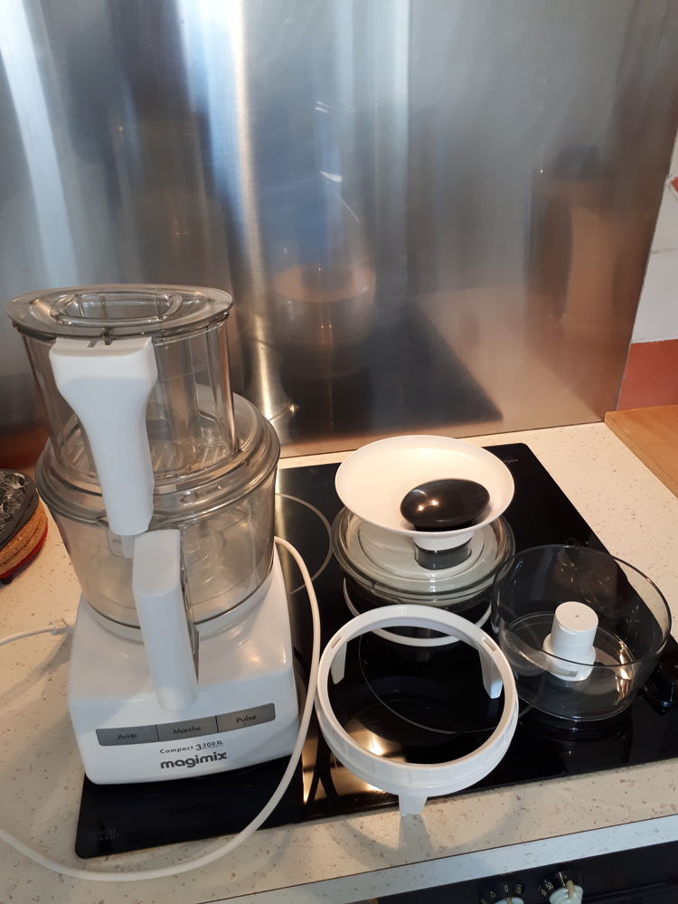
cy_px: 452
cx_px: 339
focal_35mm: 27
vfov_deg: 65.3
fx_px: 705
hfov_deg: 51.4
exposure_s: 1/20
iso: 160
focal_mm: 3.6
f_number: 1.9
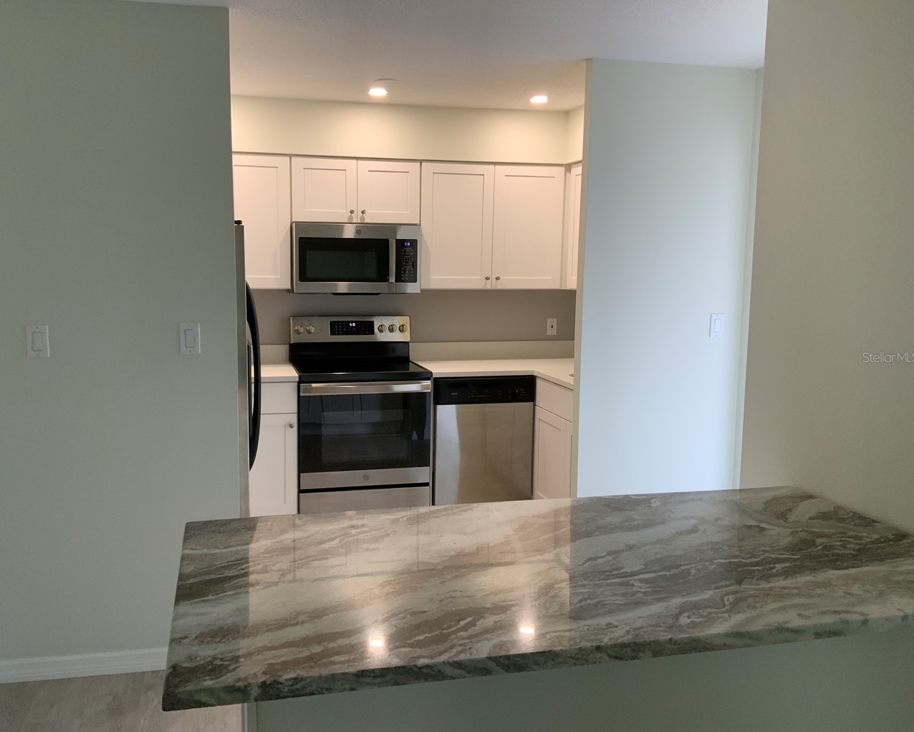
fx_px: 839
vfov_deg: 47.1
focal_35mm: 31
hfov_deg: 57.1
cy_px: 357
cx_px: 421
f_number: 1.8
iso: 80
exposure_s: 1/60
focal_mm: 3
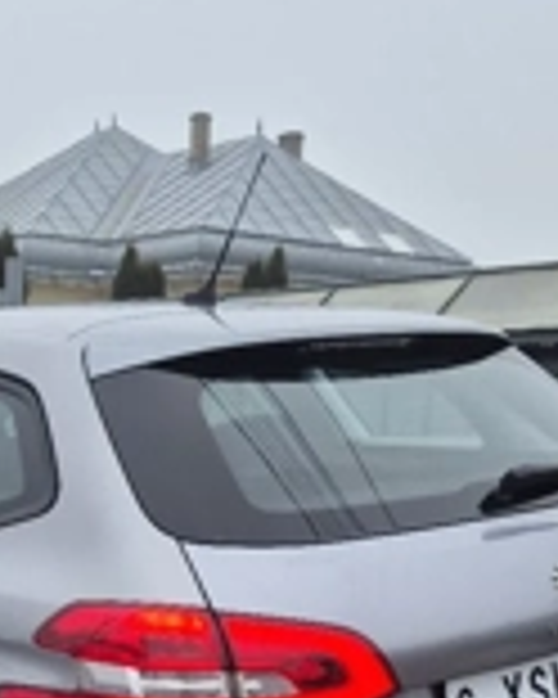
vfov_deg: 30.9
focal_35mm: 58
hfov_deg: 25.8
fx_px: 1197
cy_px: 635
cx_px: 112
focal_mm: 5.4
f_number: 1.8
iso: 25
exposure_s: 1/256
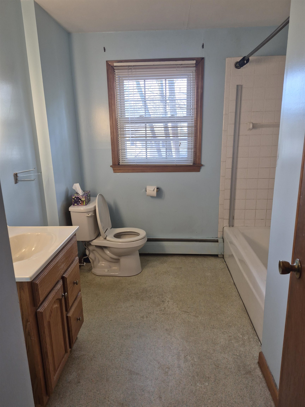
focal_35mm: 23
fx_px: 270
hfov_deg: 58.9
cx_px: 152
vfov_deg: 73.9
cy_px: 204
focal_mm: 5.4
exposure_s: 1/120
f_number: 1.8
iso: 125
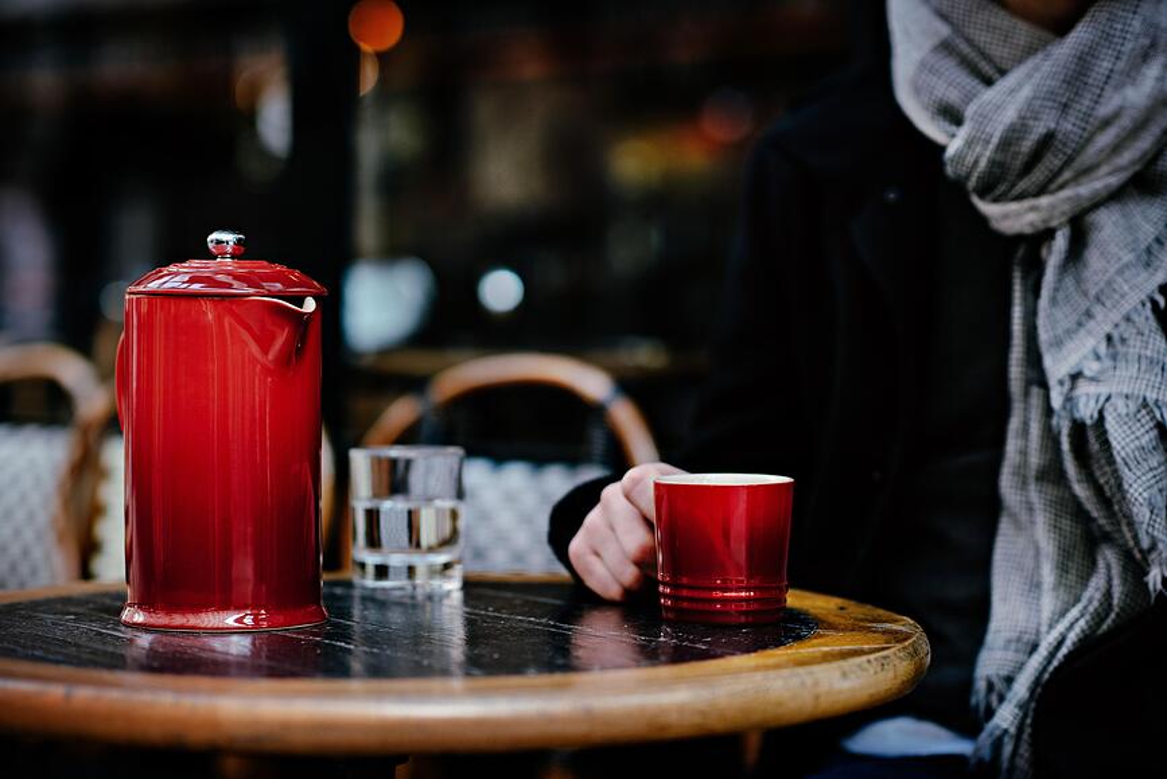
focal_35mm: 85
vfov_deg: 16.1
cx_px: 584
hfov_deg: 23.9
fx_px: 2757
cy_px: 390
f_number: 2.2
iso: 250
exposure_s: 1/640
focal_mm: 85
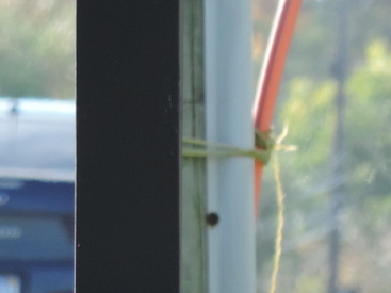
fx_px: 22075
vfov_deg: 0.8
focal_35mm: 1955
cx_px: -128
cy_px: -88
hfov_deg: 1.0
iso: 360
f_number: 5
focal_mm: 124.8
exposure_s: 1/400
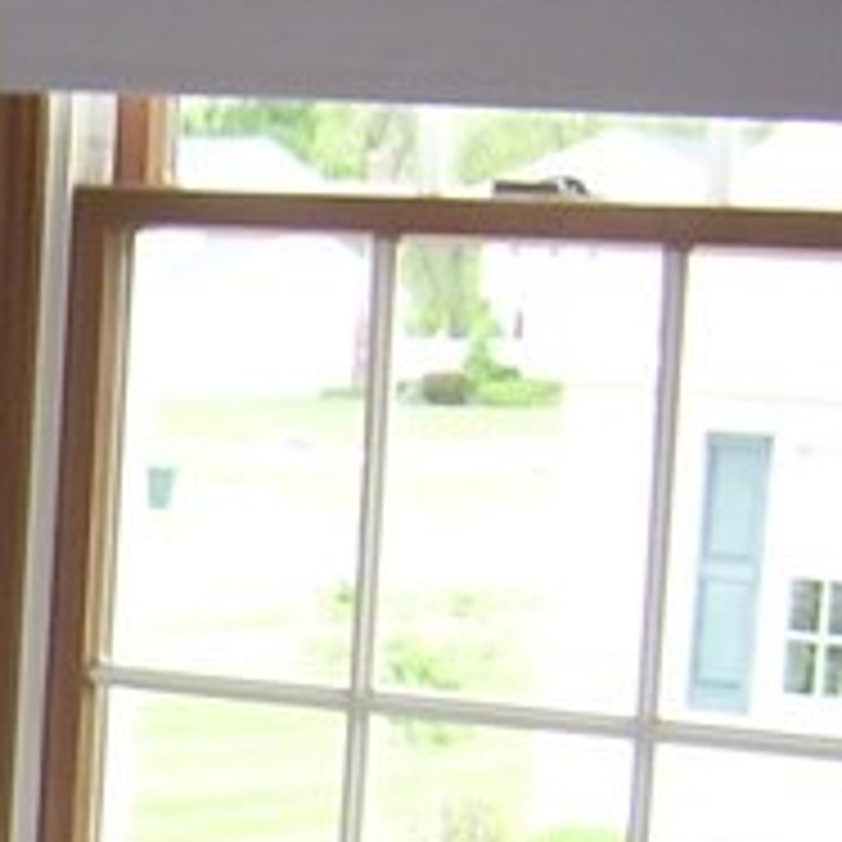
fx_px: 5064
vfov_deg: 9.2
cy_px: 1373
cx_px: -1450
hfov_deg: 8.4
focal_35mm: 184
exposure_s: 1/30
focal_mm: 6.3
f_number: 2.8
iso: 50
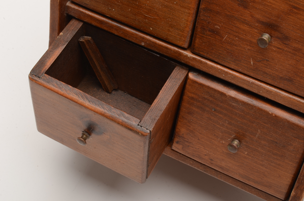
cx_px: 152
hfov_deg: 24.7
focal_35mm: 82
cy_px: 100
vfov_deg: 16.5
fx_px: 695
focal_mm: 55
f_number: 25
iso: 100
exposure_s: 1/160
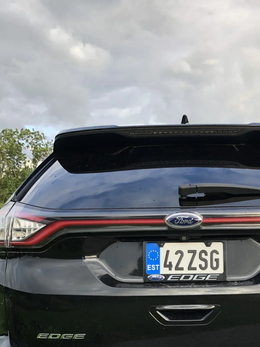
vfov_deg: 36.6
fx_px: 501
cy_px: 286
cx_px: 193
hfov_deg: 28.7
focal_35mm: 50
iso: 20
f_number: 1.8
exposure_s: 1/289
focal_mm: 4
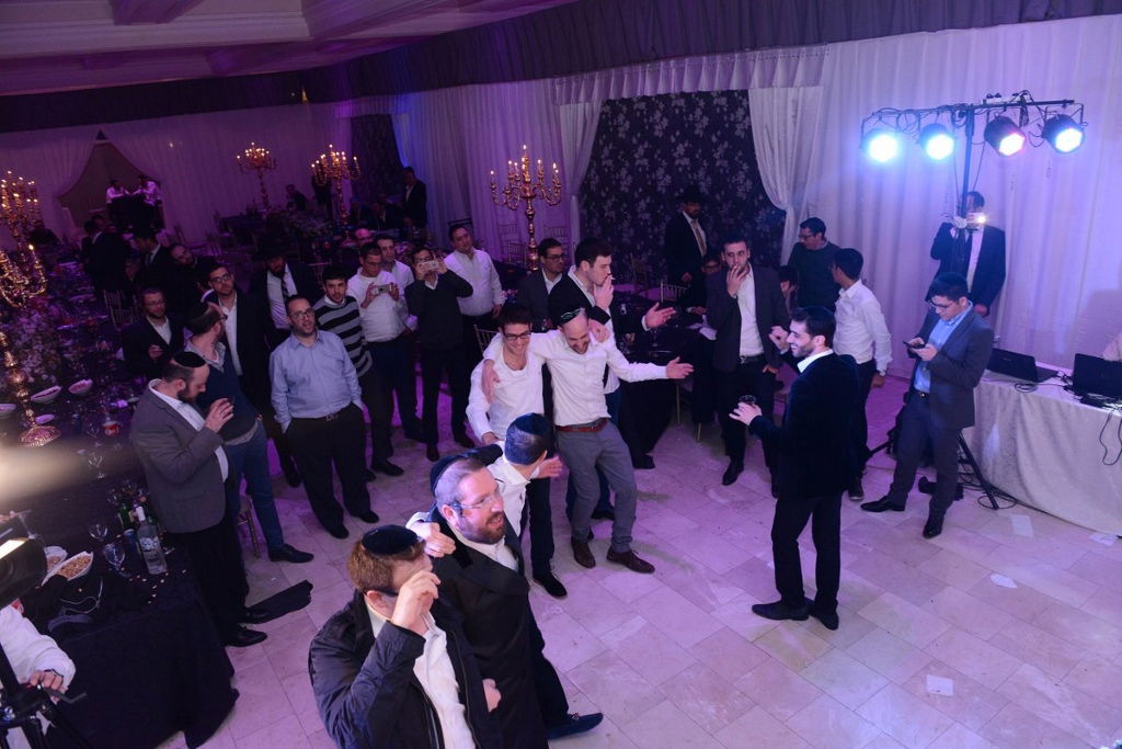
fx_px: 748
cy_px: 374
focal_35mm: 24
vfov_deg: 53.1
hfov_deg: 73.7
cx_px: 561
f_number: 5.6
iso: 3200
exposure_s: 1/125
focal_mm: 24
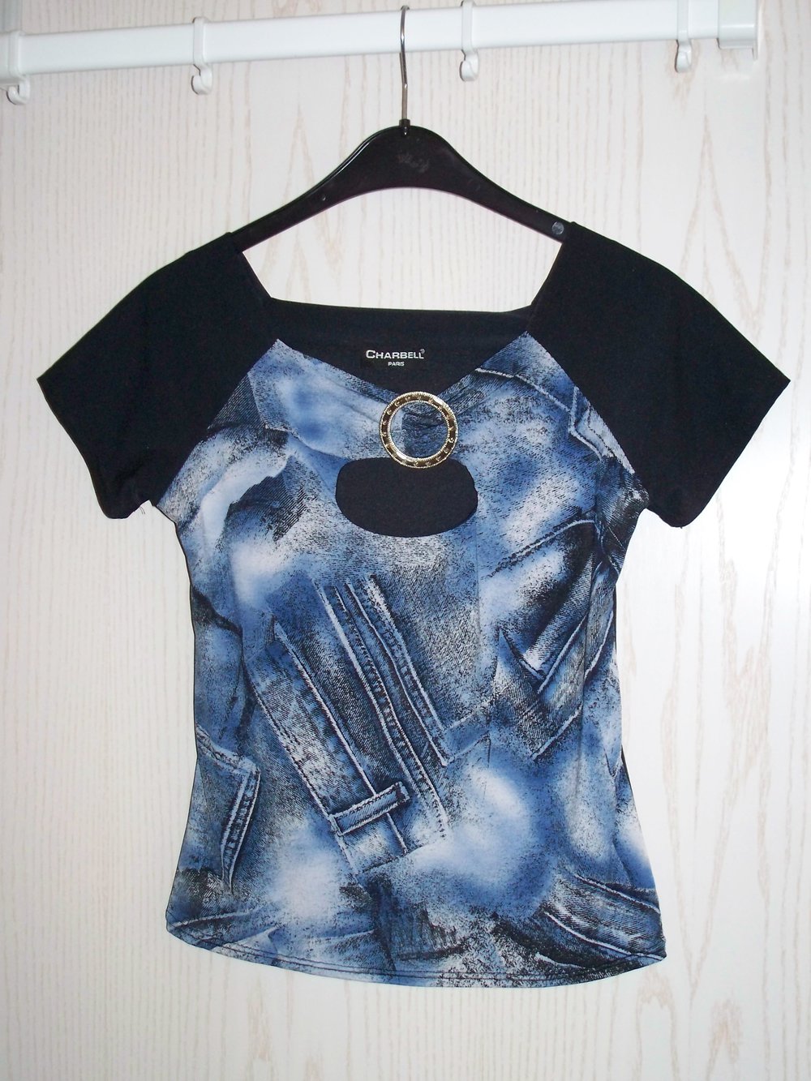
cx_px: 406
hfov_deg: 28.6
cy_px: 540
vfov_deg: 37.5
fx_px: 1593
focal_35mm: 51
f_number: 3.2
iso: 400
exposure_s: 1/80
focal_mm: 10.7
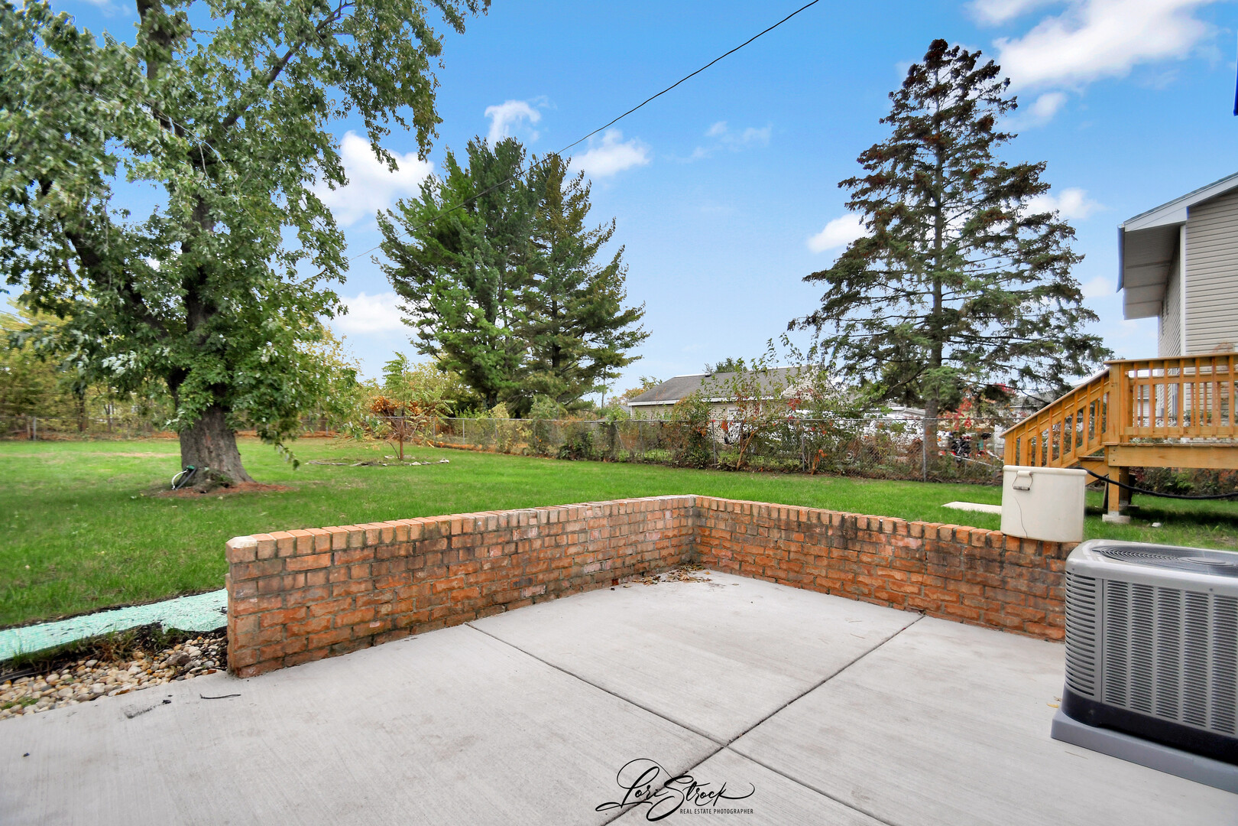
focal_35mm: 15
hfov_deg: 100.4
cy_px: 413
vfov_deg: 77.3
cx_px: 619
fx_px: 516
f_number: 8
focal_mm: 10
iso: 400
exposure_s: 1/1250
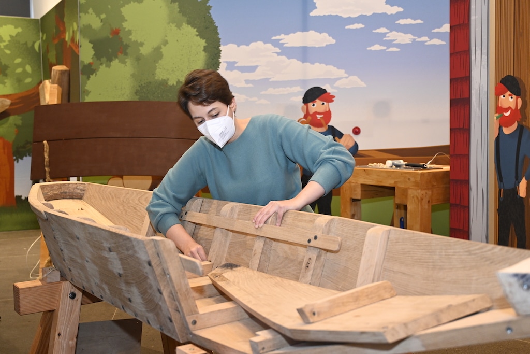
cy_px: 177
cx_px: 265
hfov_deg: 48.5
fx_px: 589
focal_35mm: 40
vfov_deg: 33.4
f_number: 4
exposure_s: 1/60
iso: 2000
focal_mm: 40
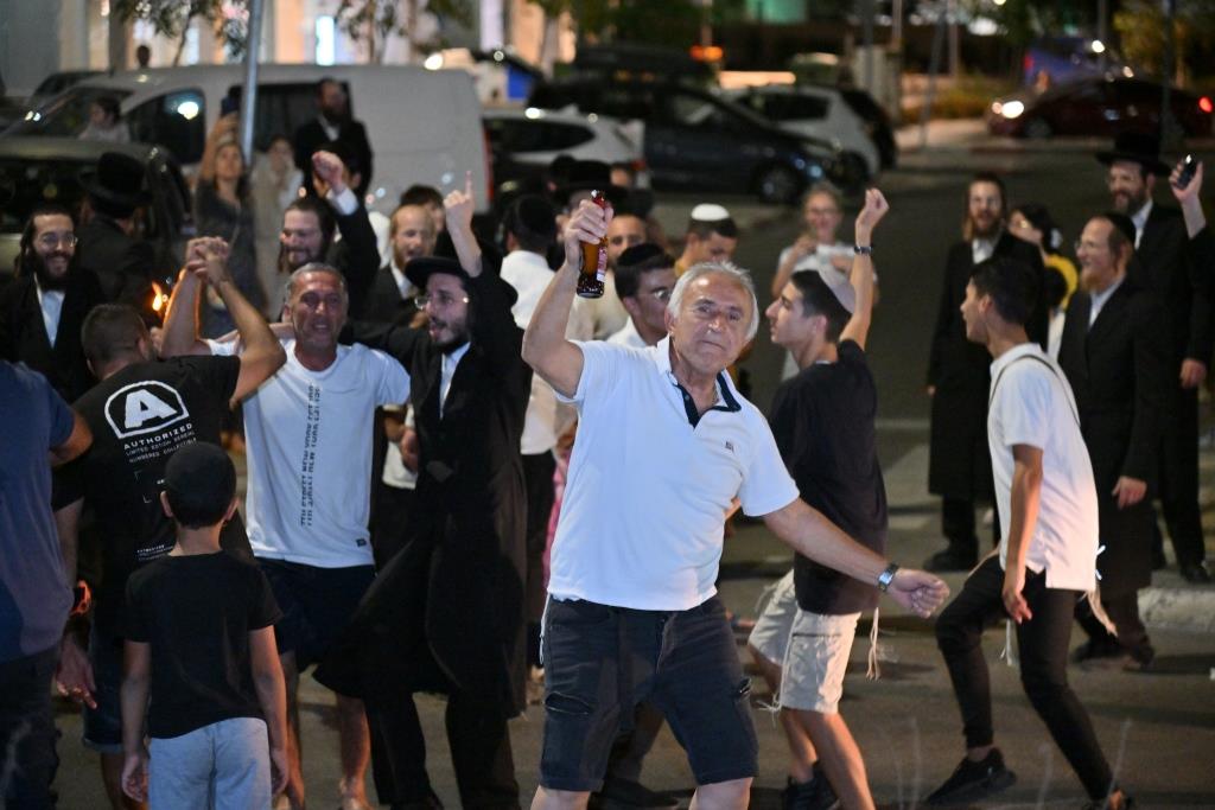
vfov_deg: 11.4
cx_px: 608
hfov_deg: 17.1
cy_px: 405
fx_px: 4050
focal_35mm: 120
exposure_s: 1/125
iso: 3200
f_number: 4
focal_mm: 120
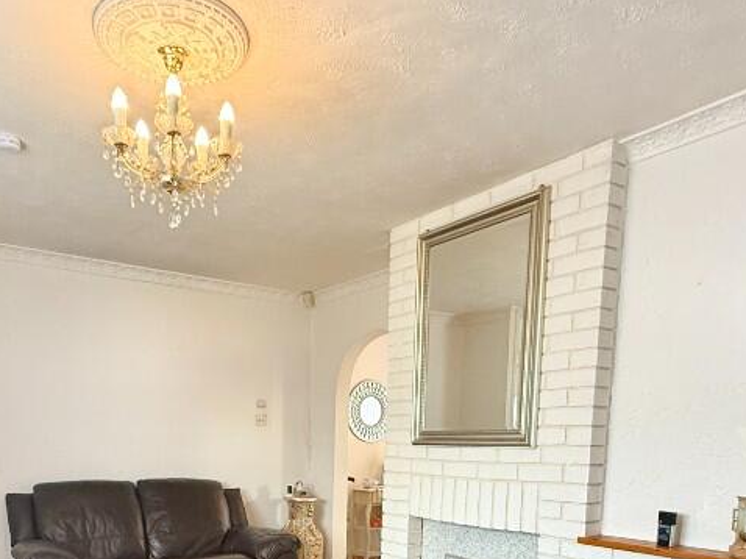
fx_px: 646
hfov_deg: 59.4
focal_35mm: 30
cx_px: 292
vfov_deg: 42.3
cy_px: 520
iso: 320
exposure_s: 1/50
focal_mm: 2.22
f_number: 2.2
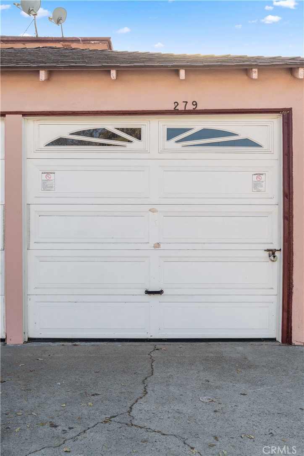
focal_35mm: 38
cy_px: 228
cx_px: 152
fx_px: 481
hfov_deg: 35.1
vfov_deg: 50.7
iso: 800
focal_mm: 38
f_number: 9
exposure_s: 1/80
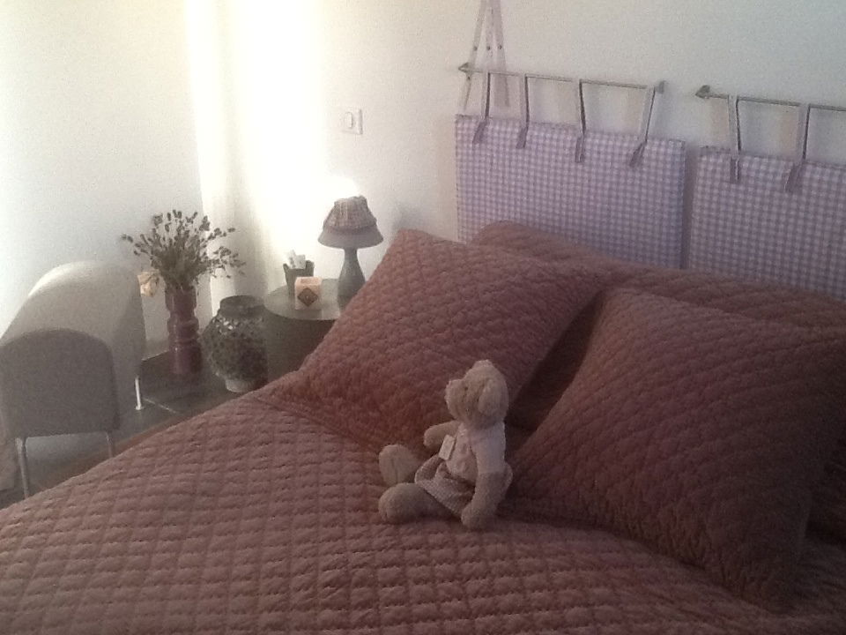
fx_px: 1075
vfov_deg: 32.9
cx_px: 423
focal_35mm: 44
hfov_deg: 42.9
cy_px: 318
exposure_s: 1/30
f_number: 2.4
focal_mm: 2.03
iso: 160
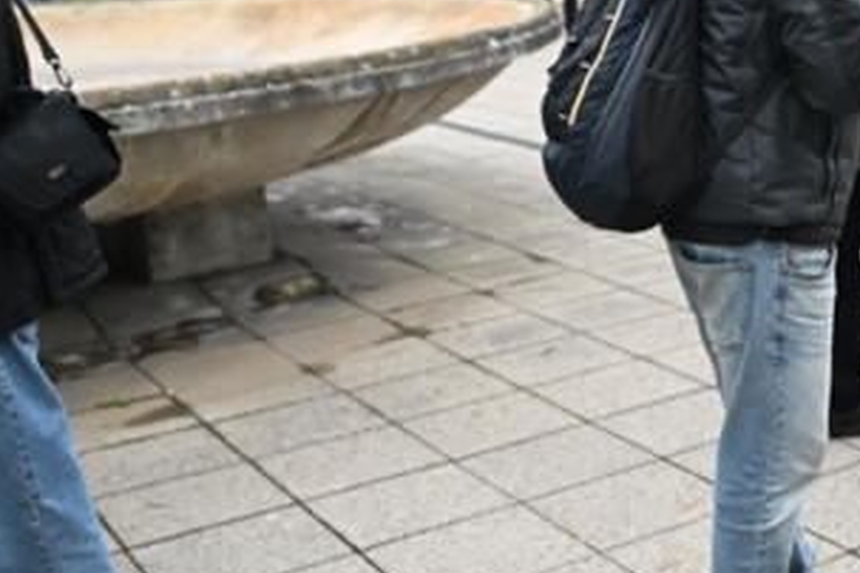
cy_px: 108
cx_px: 905
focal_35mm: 67
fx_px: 1604
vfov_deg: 20.0
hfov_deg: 27.8
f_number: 4
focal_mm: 29.5
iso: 3200
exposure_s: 1/1000
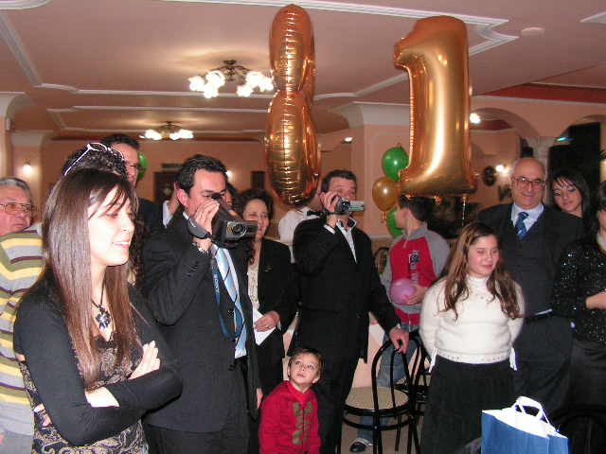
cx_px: 303
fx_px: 630
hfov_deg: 51.4
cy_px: 227
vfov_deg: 39.7
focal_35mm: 36
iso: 200
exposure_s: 1/40
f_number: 3.2
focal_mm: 6
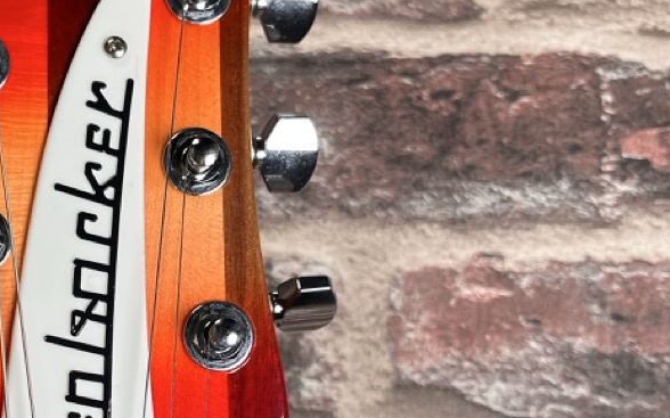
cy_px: 288
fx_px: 1095
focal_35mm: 60
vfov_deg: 21.5
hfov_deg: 33.0
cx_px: 129
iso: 50
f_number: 1.6
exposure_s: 1/121
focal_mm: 5.1
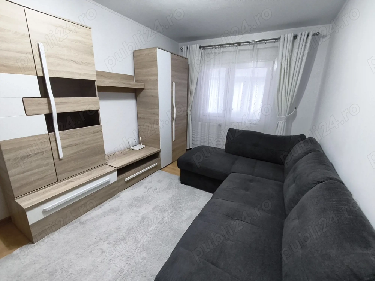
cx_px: 188
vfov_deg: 81.8
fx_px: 163
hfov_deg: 98.1
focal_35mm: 15
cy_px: 140
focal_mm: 1.65
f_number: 2.2
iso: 320
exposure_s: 1/50
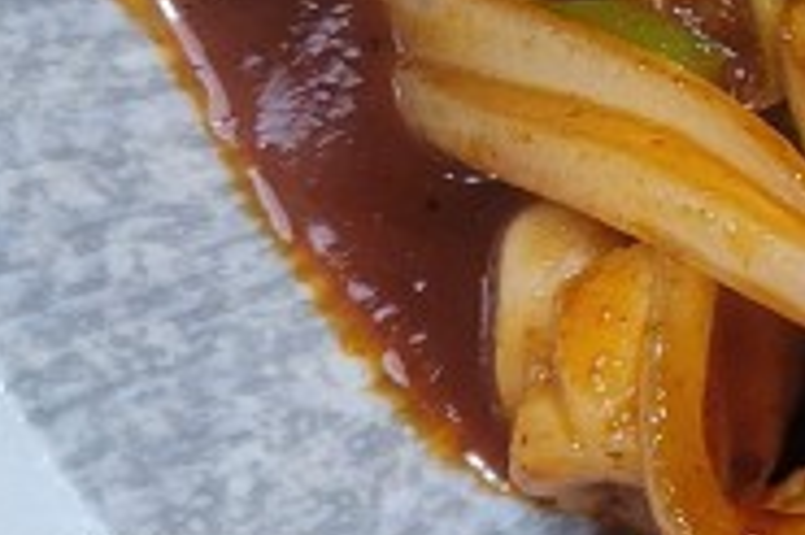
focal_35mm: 150
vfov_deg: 8.9
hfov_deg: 12.4
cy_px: -309
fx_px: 3351
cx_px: 1506
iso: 200
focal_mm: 5.4
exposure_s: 1/120
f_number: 1.8
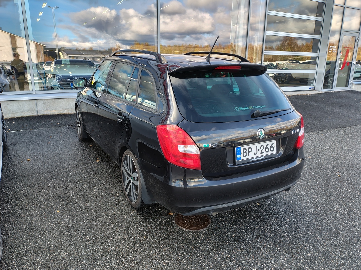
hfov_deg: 69.4
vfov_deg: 54.9
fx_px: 261
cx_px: 180
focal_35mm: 25
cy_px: 135
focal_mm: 4.71
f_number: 1.7
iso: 143
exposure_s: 1/160
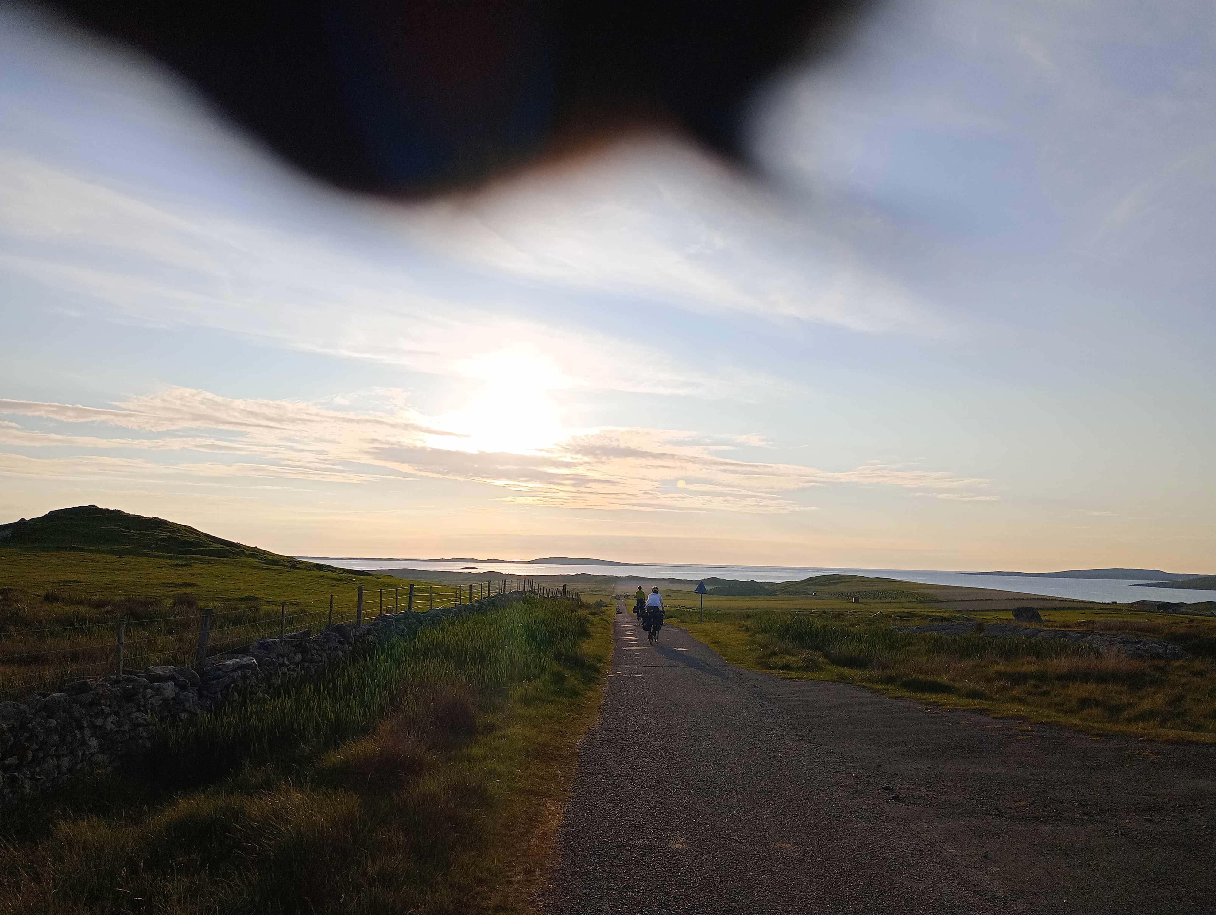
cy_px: 458
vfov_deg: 49.9
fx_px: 985
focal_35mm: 28
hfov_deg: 63.4
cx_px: 608
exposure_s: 1/1721
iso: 100
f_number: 1.8
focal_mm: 4.27
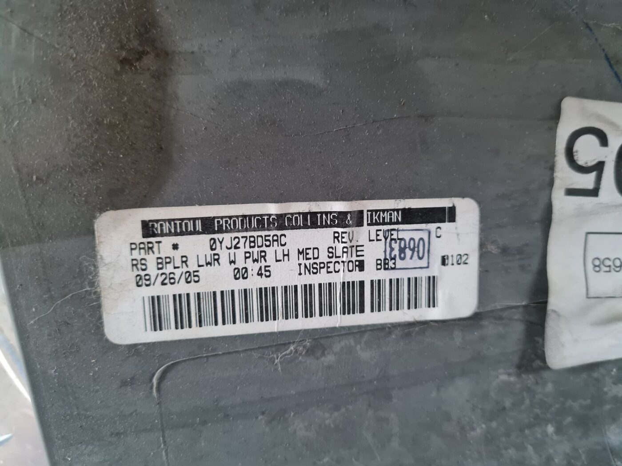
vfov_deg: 53.1
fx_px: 467
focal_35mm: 26
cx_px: 311
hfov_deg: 67.3
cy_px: 233
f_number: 1.8
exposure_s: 1/33
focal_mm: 5.4
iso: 640
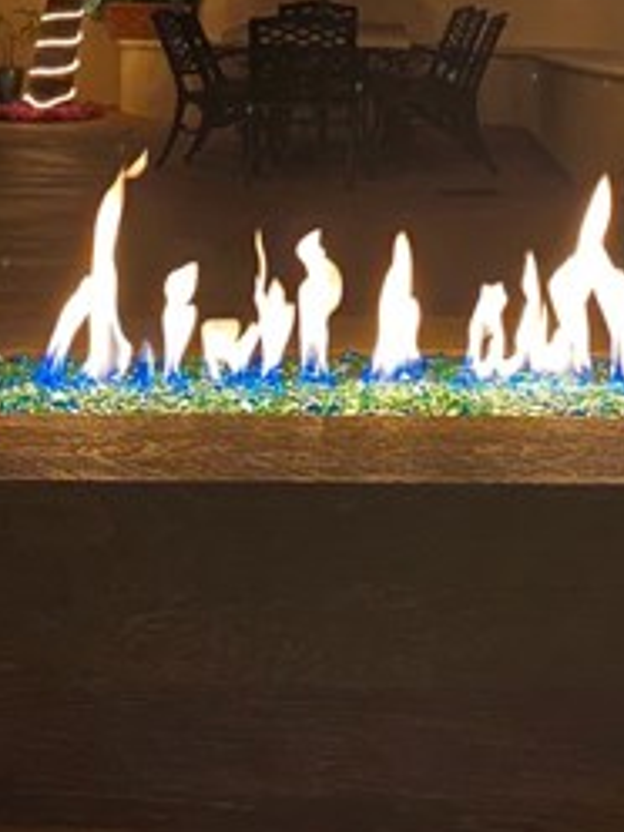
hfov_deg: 21.9
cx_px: 362
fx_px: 1610
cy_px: -141
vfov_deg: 26.1
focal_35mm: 67
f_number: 1.8
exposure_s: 1/15
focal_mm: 4.25
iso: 1250
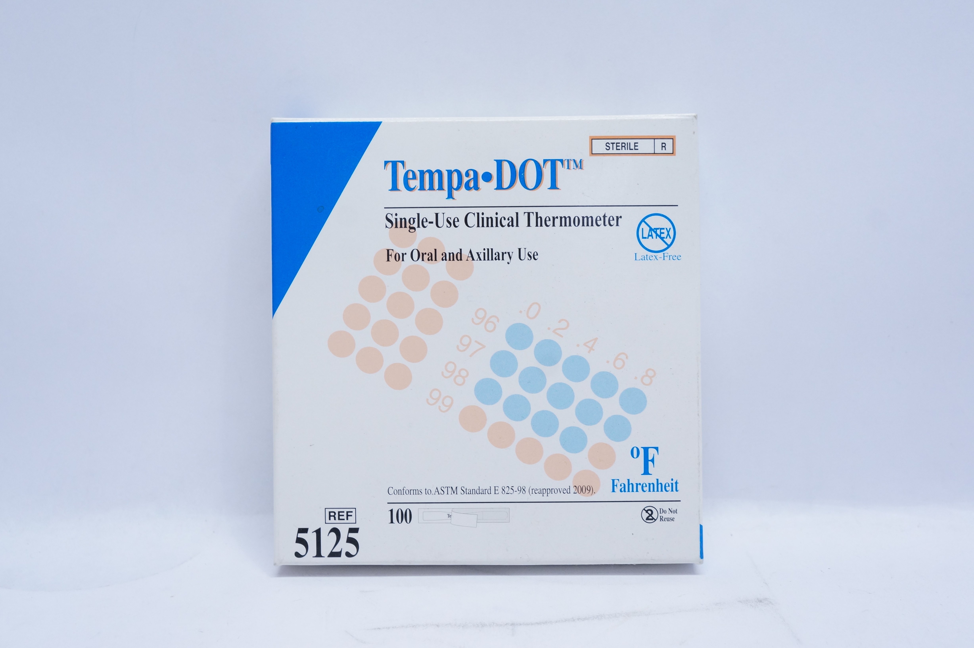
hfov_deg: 48.0
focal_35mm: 40
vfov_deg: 32.9
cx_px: 487
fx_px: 1095
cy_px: 324
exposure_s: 1/50
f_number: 7.1
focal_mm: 27
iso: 800
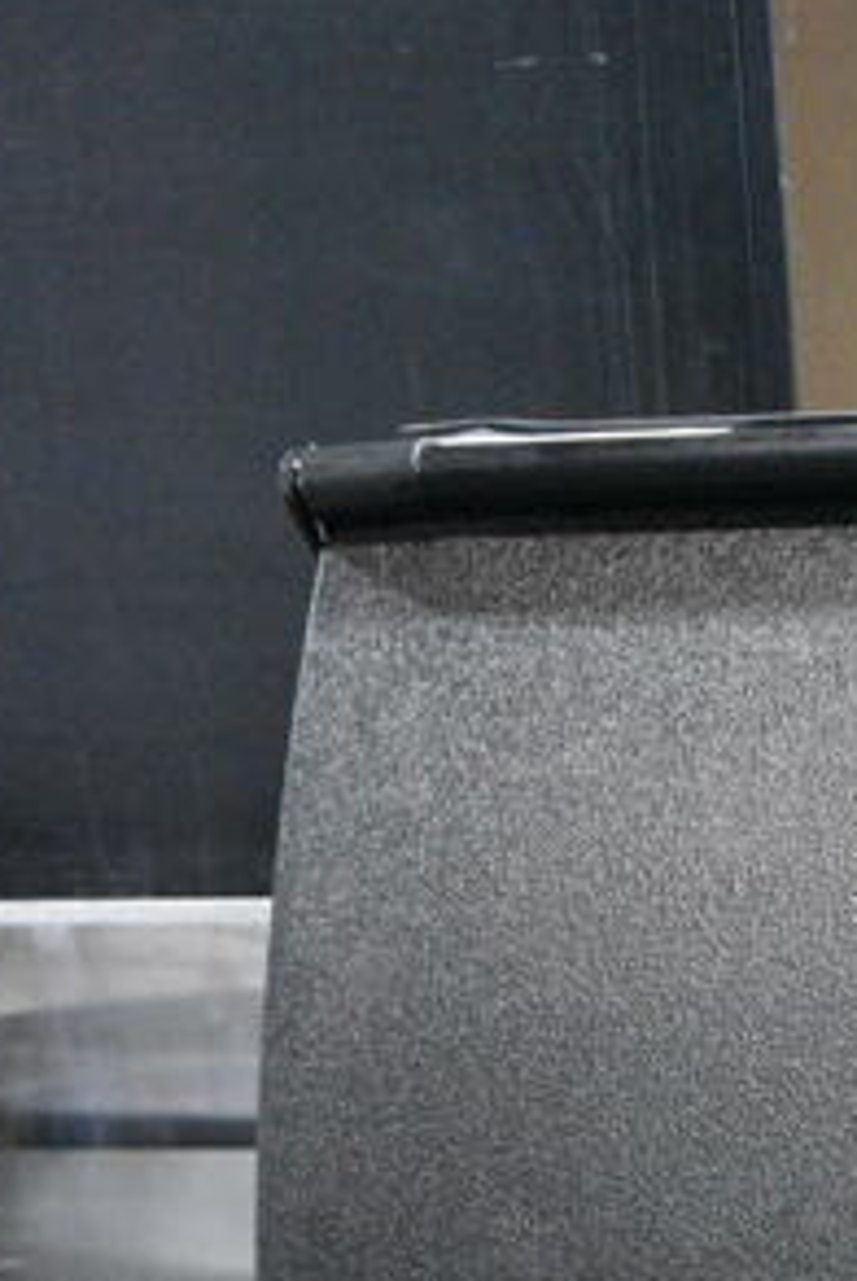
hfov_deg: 15.3
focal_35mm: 84
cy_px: 1594
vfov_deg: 22.1
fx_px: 2992
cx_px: 1198
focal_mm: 18
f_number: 3.5
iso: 6400
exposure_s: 1/320
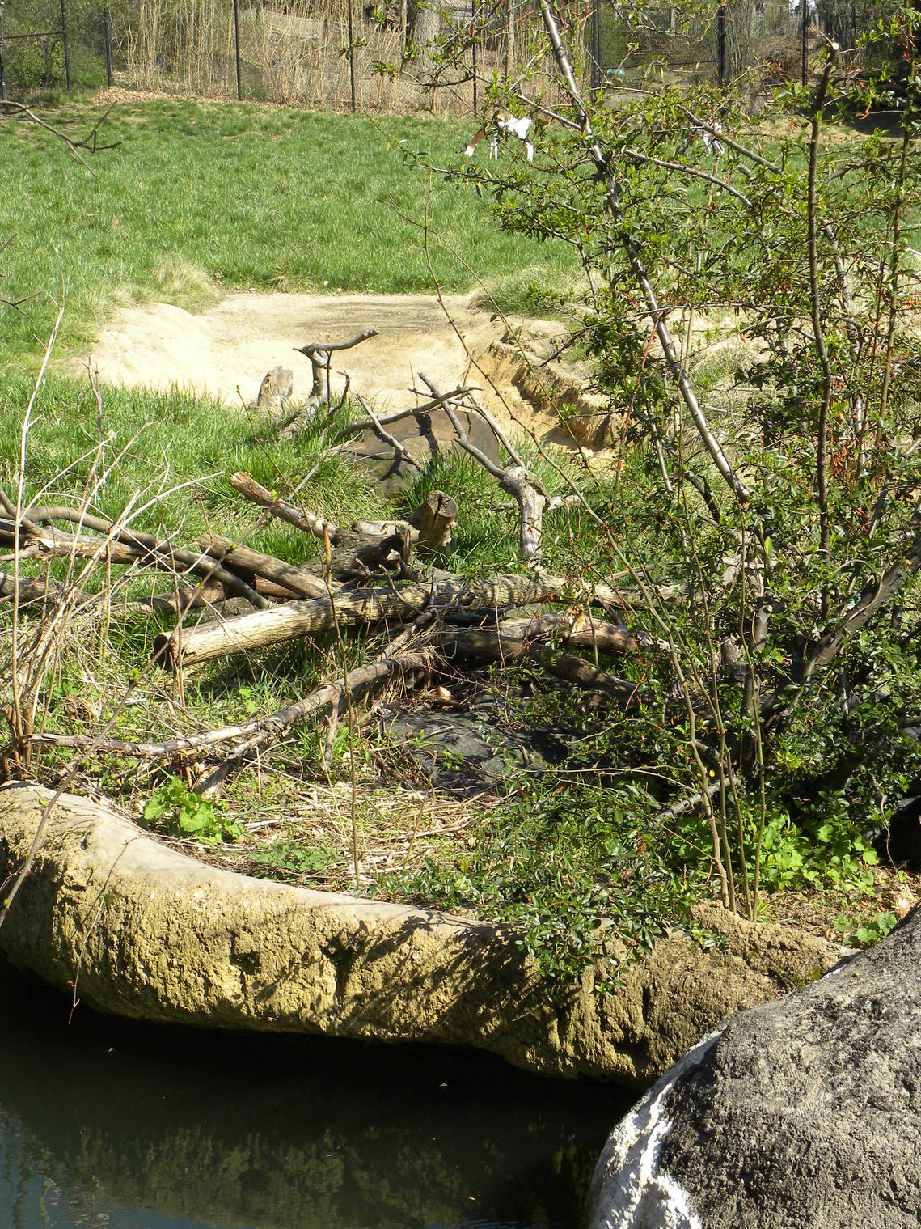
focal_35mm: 79
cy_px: 613
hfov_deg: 18.7
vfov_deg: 24.7
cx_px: 467
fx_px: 2803
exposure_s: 1/208
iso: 64
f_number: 5
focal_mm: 13.4
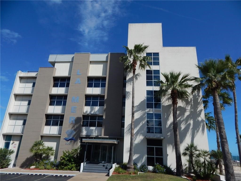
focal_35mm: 22
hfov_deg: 76.4
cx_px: 120
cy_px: 90
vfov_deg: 61.1
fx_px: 153
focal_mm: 4
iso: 125
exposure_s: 1/1000
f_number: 6
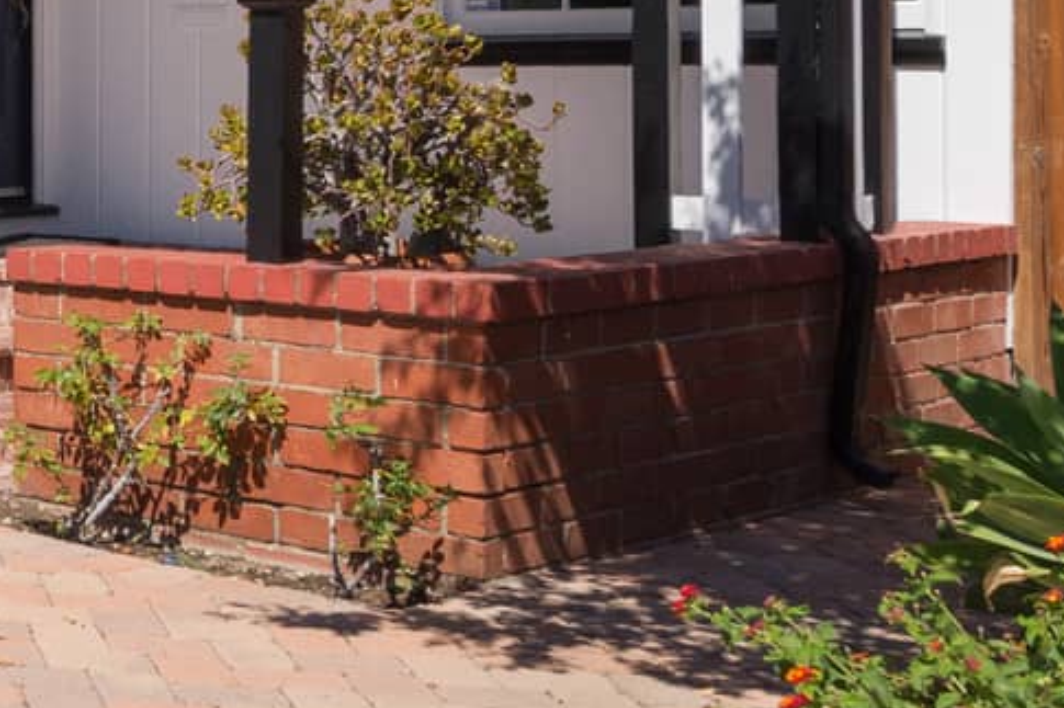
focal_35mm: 78
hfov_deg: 20.8
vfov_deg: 17.3
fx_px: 2304
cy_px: 101
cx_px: -667
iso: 400
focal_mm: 21
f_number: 13
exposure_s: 1/800
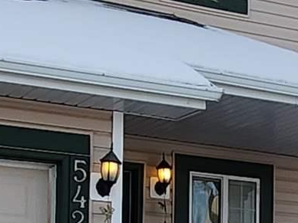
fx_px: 887
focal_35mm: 103
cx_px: 389
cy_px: 343
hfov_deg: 17.8
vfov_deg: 13.5
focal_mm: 2.2
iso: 50
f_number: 2.2
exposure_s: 1/616
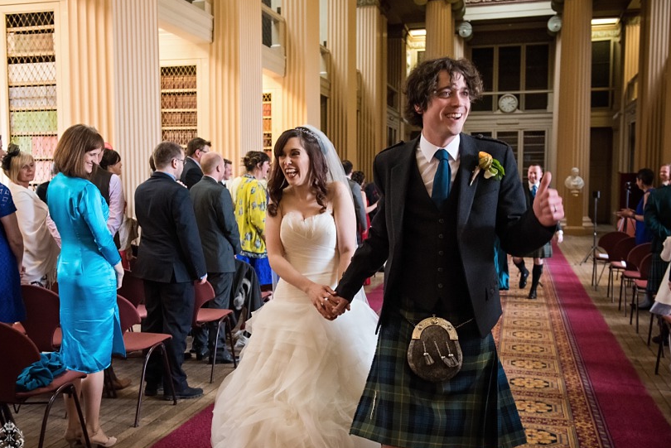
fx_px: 746
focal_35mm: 40
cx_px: 307
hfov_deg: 48.4
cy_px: 235
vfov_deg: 33.4
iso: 6400
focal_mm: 35
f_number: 4
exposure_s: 1/250
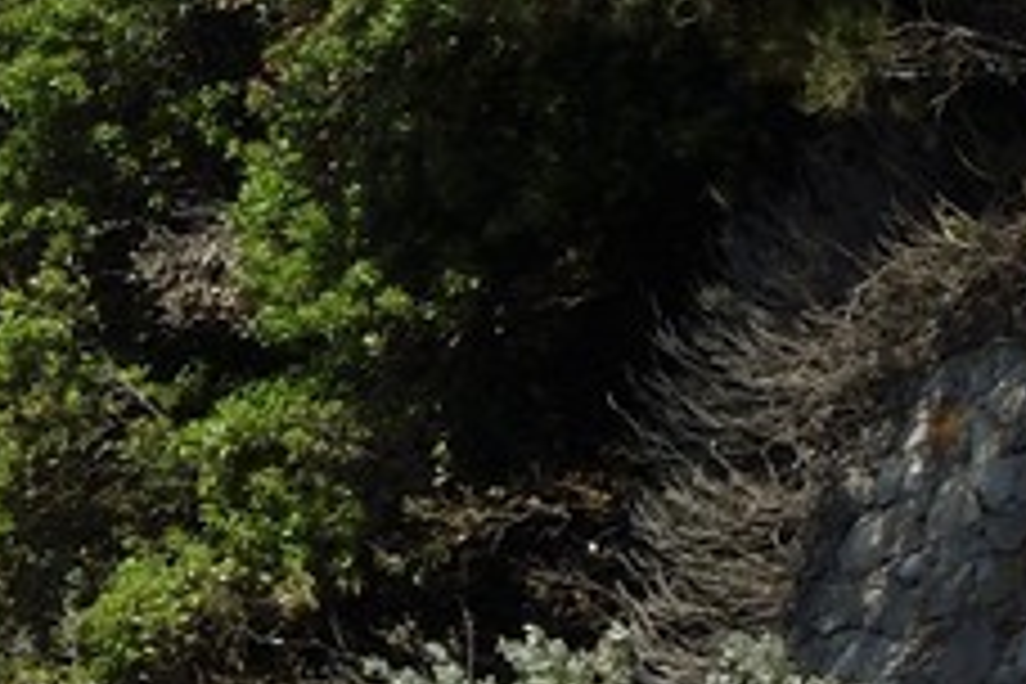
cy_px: 1735
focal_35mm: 168
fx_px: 4788
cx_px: -2290
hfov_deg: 9.1
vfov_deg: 7.5
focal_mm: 24
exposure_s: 1/125
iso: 200
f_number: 18
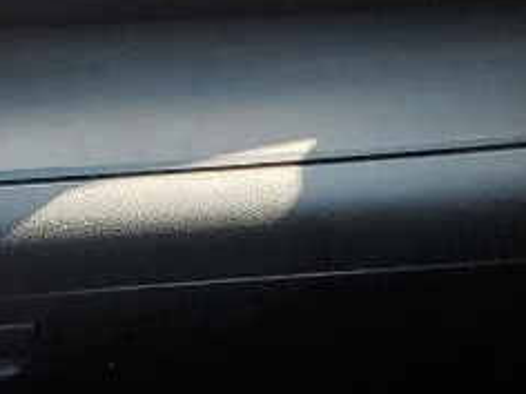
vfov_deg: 7.9
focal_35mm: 176
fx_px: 2674
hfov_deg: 10.2
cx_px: -593
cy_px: 915
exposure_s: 1/217
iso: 50
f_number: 1.5
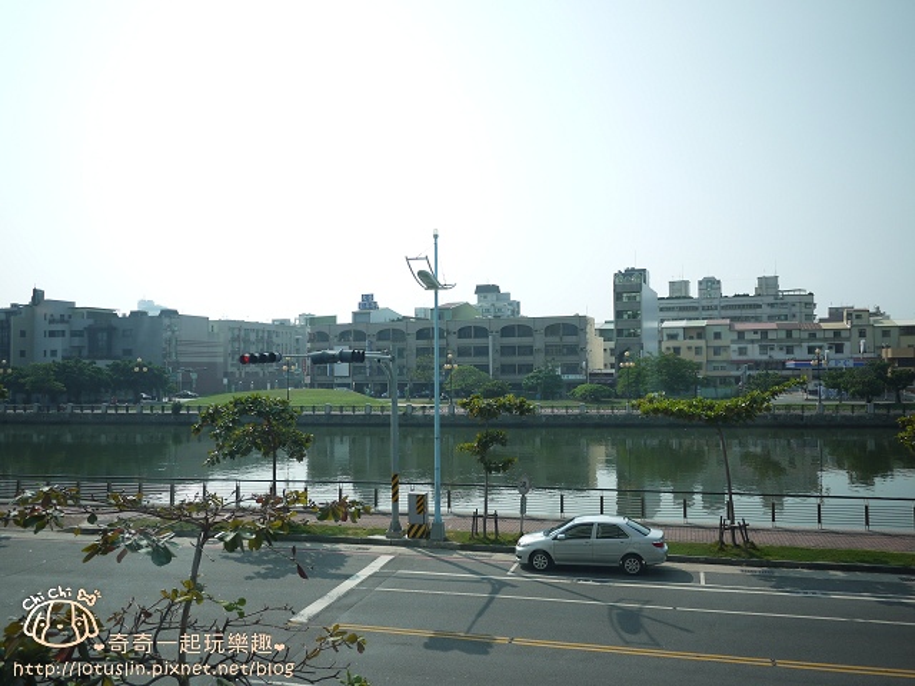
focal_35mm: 28
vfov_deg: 49.7
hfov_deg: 63.4
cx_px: 458
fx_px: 740
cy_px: 343
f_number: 3.2
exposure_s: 1/1300
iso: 100
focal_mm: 14
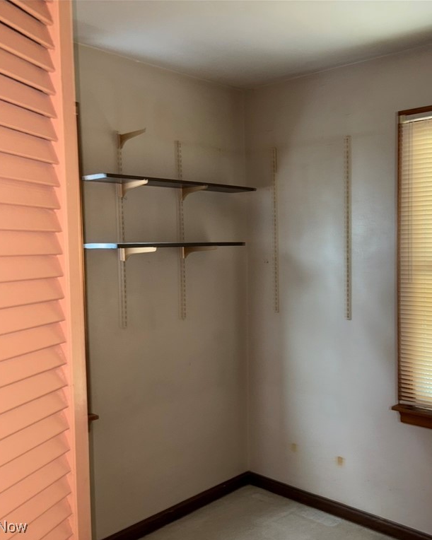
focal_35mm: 34
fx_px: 543
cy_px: 271
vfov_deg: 52.8
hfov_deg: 42.2
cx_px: 319
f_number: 1.6
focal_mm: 5.96
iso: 64
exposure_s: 1/15
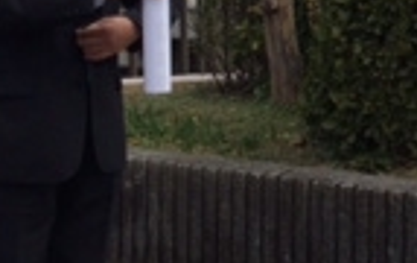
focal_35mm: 142
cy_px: -41
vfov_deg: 9.2
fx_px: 1617
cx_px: 662
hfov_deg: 13.6
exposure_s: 1/1325
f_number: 2.2
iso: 32
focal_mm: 4.12
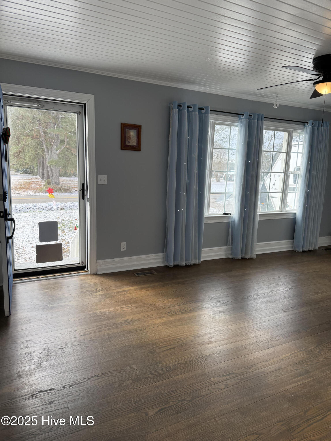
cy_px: 220
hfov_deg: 56.8
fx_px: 306
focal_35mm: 24
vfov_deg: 71.6
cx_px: 166
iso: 100
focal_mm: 6.76
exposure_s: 1/453
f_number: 1.78
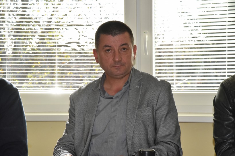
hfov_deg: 17.1
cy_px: 78
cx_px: 118
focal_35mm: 120
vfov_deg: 11.4
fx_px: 783
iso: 5000
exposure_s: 1/200
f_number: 22
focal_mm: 120
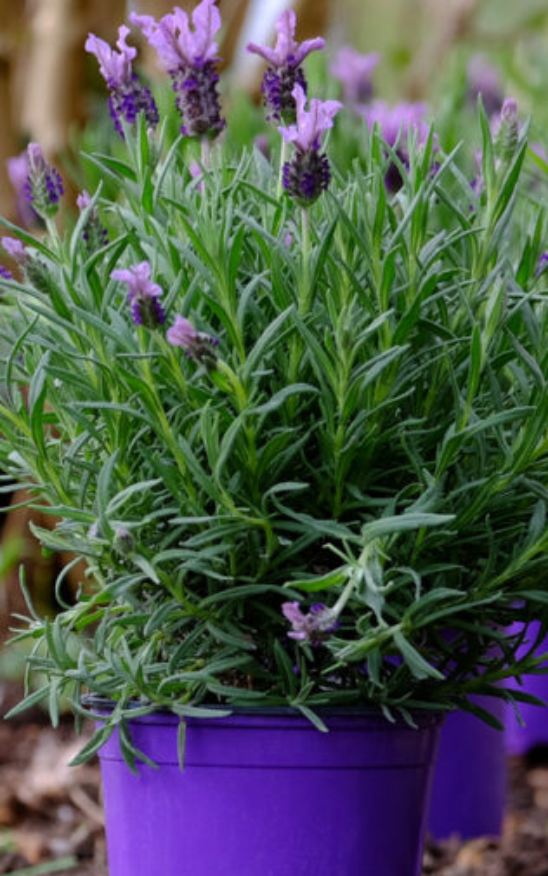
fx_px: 9025
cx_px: 597
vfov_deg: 5.6
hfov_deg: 3.5
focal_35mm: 378
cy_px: 457
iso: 200
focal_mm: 121.8
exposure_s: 1/140
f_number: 5
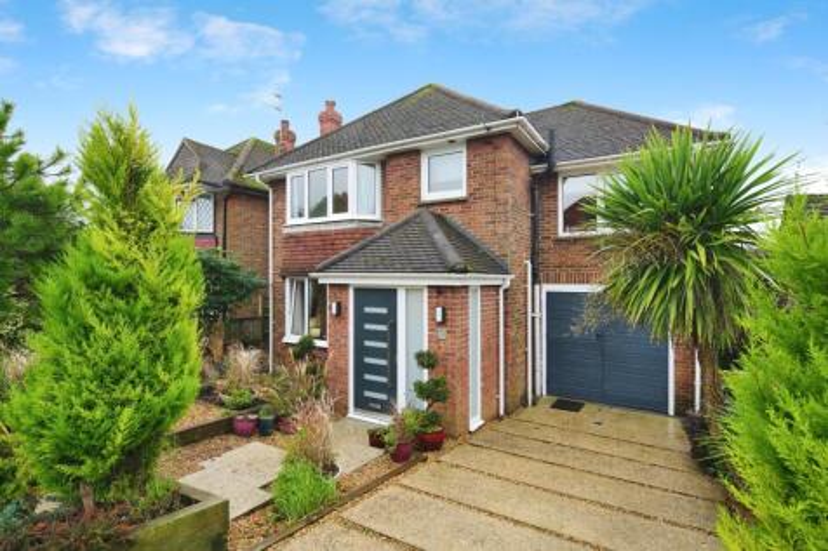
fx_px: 391
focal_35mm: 17
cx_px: 414
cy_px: 276
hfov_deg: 93.3
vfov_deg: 70.4
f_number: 8
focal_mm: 17
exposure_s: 1/50
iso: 640
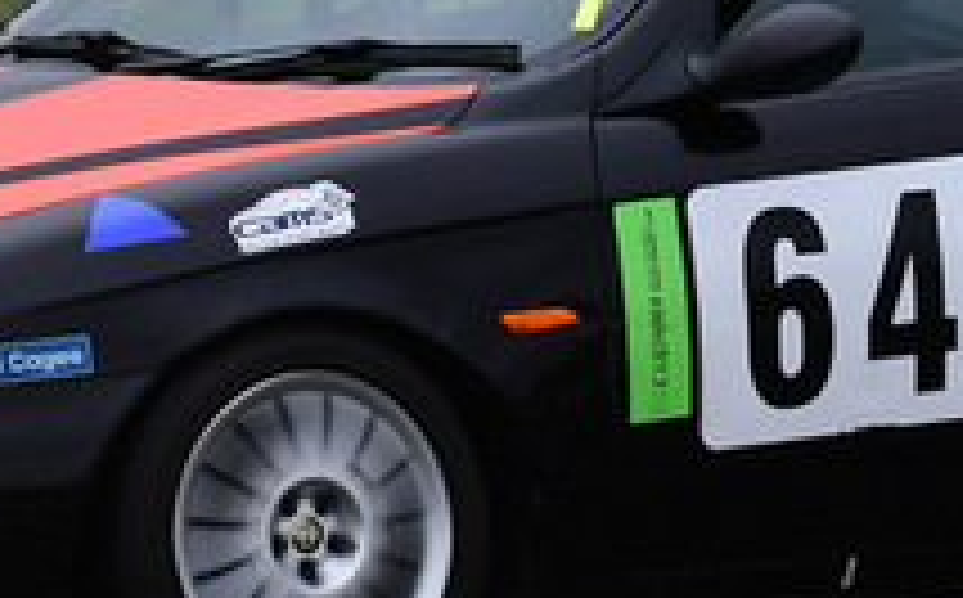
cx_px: 504
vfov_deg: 1.1
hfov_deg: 1.8
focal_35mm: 1146
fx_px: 30029
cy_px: -310
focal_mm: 200
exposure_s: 1/200
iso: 640
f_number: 10
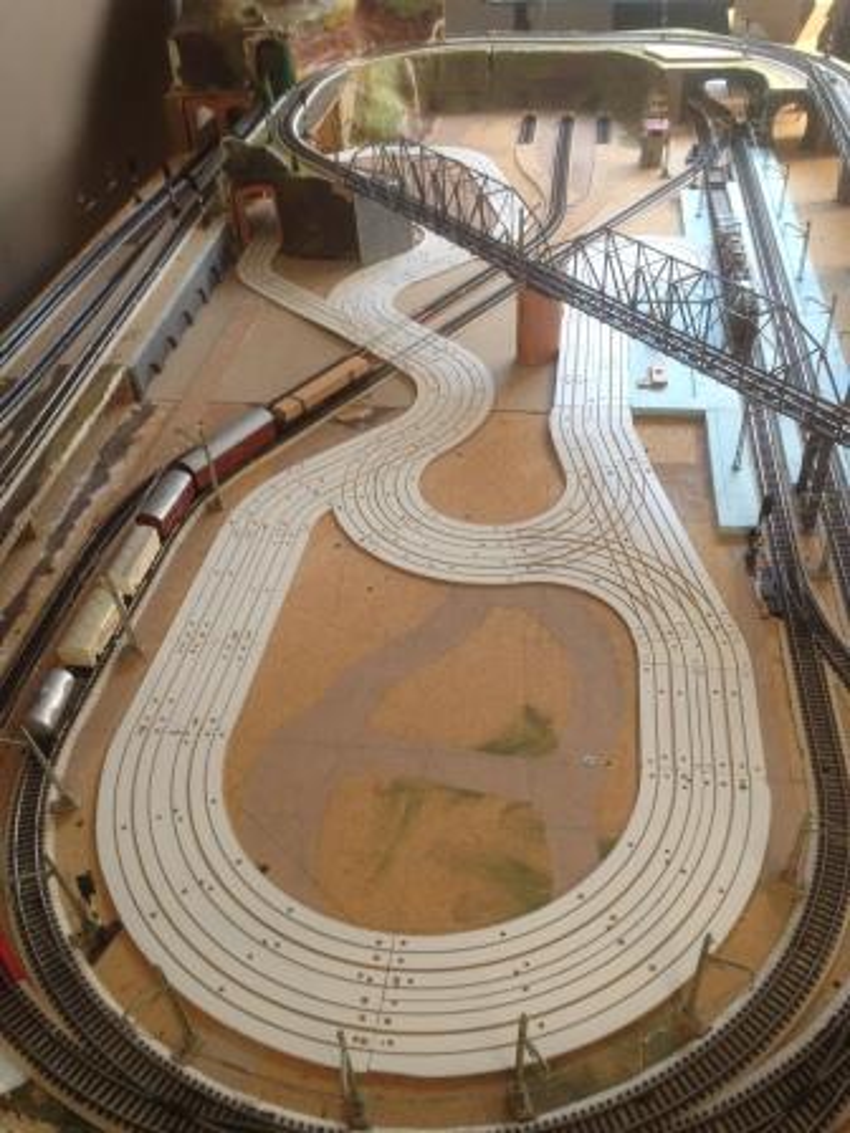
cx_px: 425
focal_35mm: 35
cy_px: 566
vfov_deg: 52.6
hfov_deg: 40.7
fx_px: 1146
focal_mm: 4.28
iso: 50
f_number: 2.4
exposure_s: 1/20
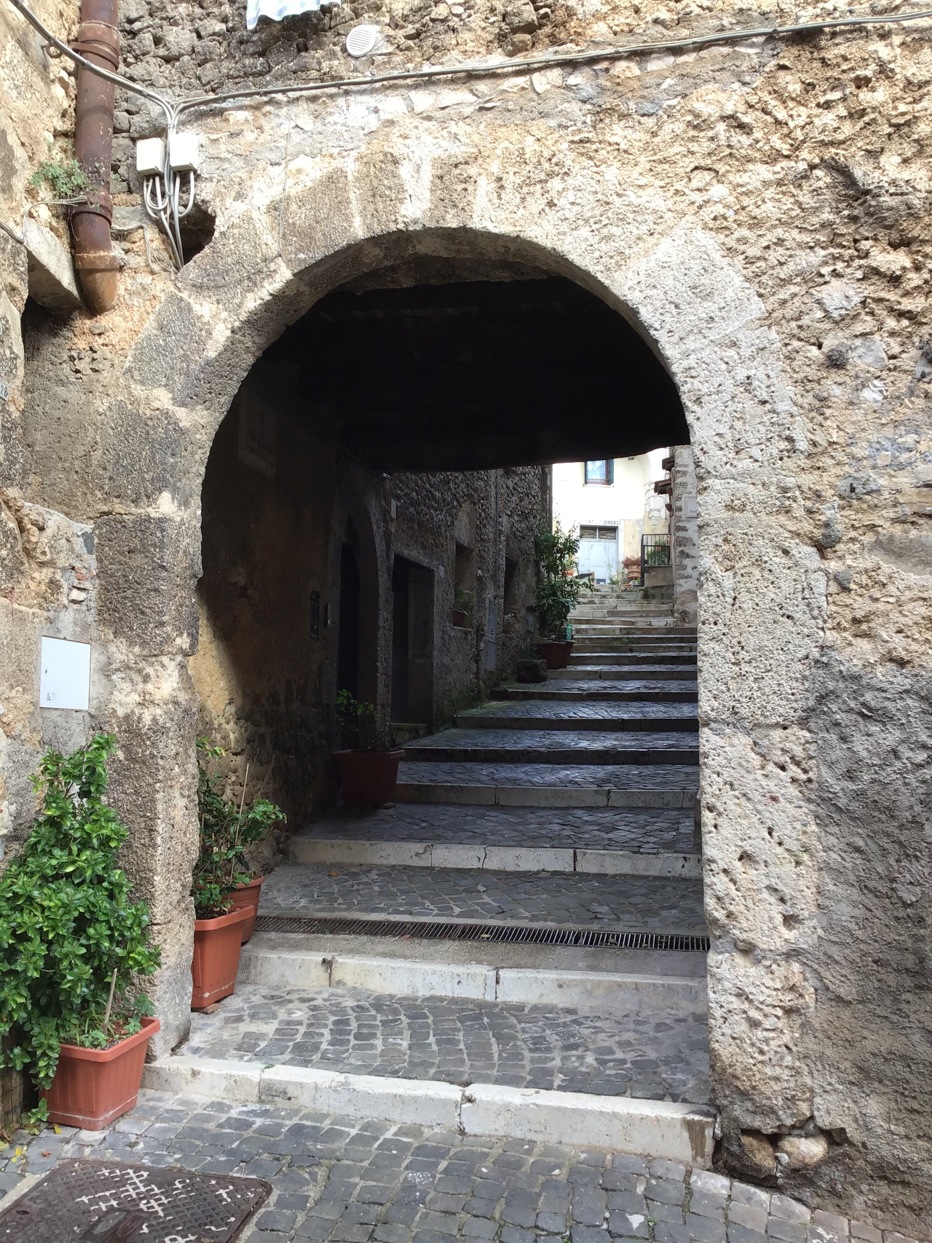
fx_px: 1113
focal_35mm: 31
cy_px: 622
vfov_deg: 58.4
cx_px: 466
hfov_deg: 45.4
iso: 25
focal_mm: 3.3
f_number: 2.4
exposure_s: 1/125
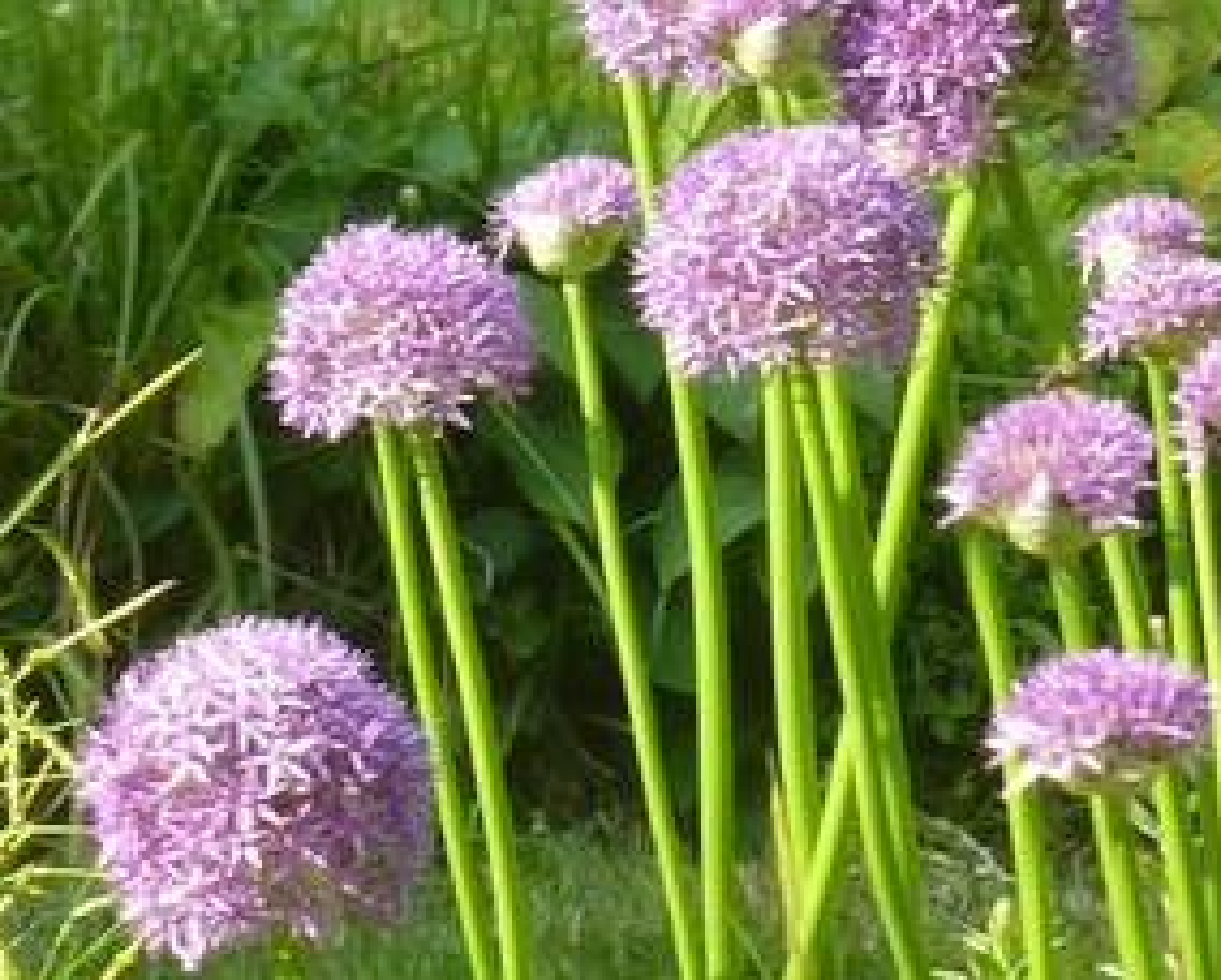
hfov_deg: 3.3
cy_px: -138
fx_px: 21459
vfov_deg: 2.6
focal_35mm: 593
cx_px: 206
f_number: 5.2
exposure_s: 1/125
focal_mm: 23.4
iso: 100
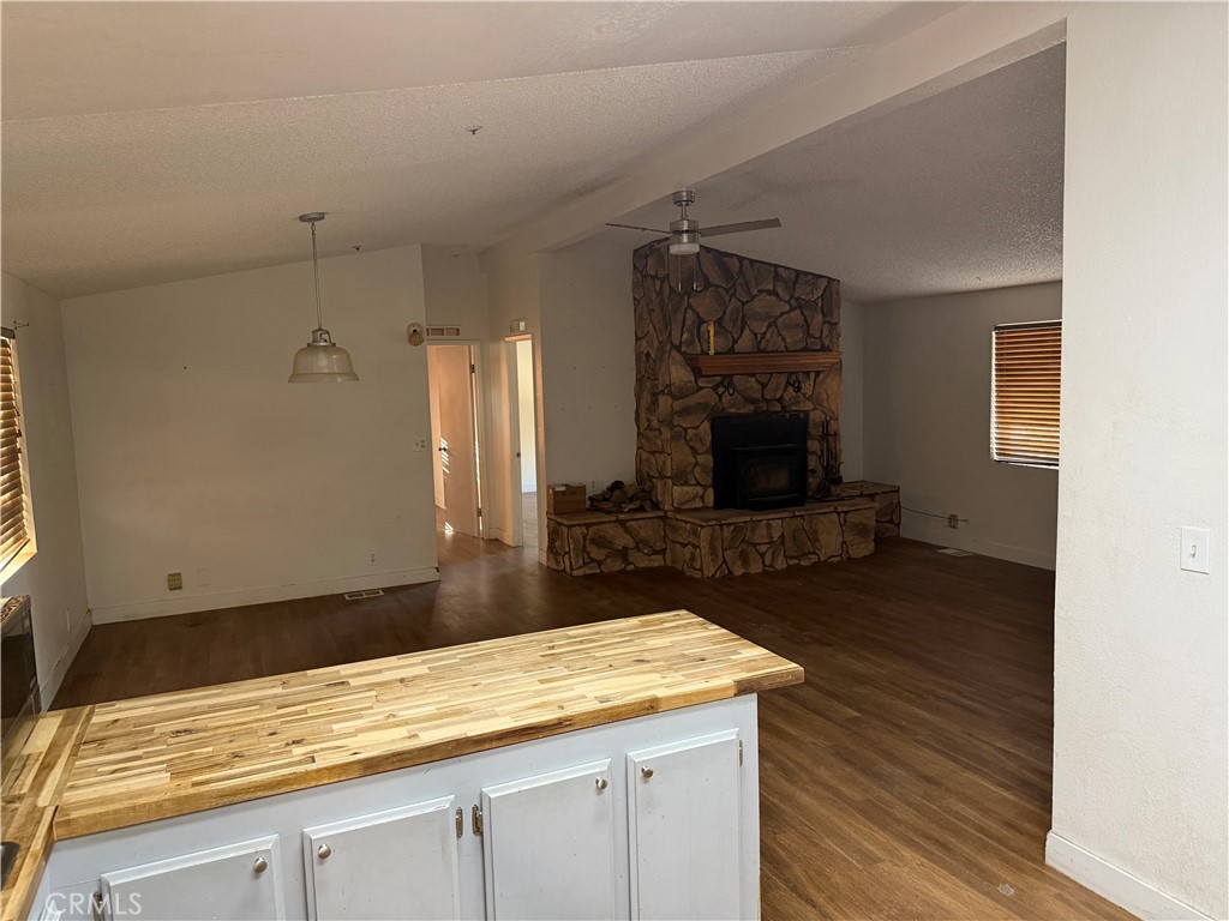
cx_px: 614
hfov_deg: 71.6
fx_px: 852
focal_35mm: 24
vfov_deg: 56.8
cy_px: 460
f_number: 1.78
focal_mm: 6.76
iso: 320
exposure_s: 1/60
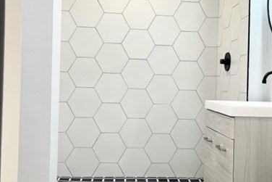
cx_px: 156
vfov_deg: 29.2
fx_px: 348
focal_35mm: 46
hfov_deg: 42.6
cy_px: 79
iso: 100
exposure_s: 1/120
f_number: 1.6
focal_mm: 5.1
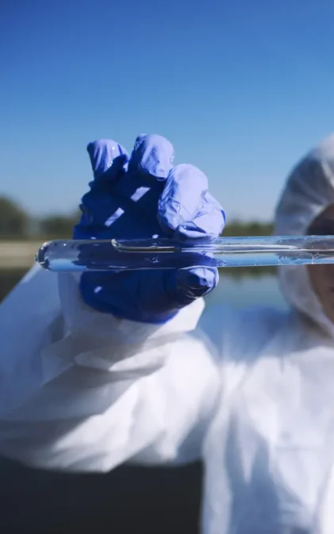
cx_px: 355
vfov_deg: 61.2
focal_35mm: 31
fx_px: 451
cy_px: 266
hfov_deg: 35.5
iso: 250
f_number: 2.8
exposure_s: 1/8000
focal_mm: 20
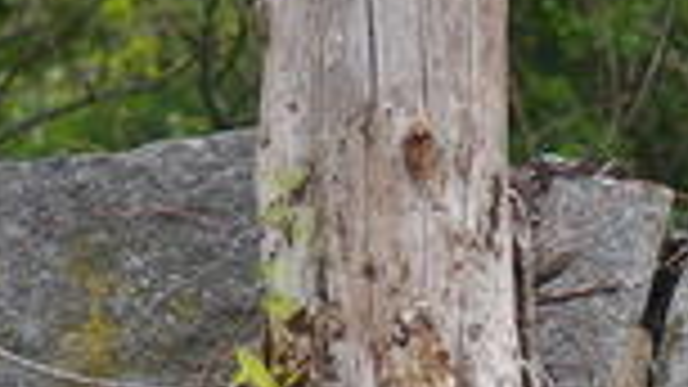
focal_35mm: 707
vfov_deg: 1.7
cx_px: 310
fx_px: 12896
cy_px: 364
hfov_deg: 3.1
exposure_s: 1/320
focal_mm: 46.7
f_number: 2.8
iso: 100
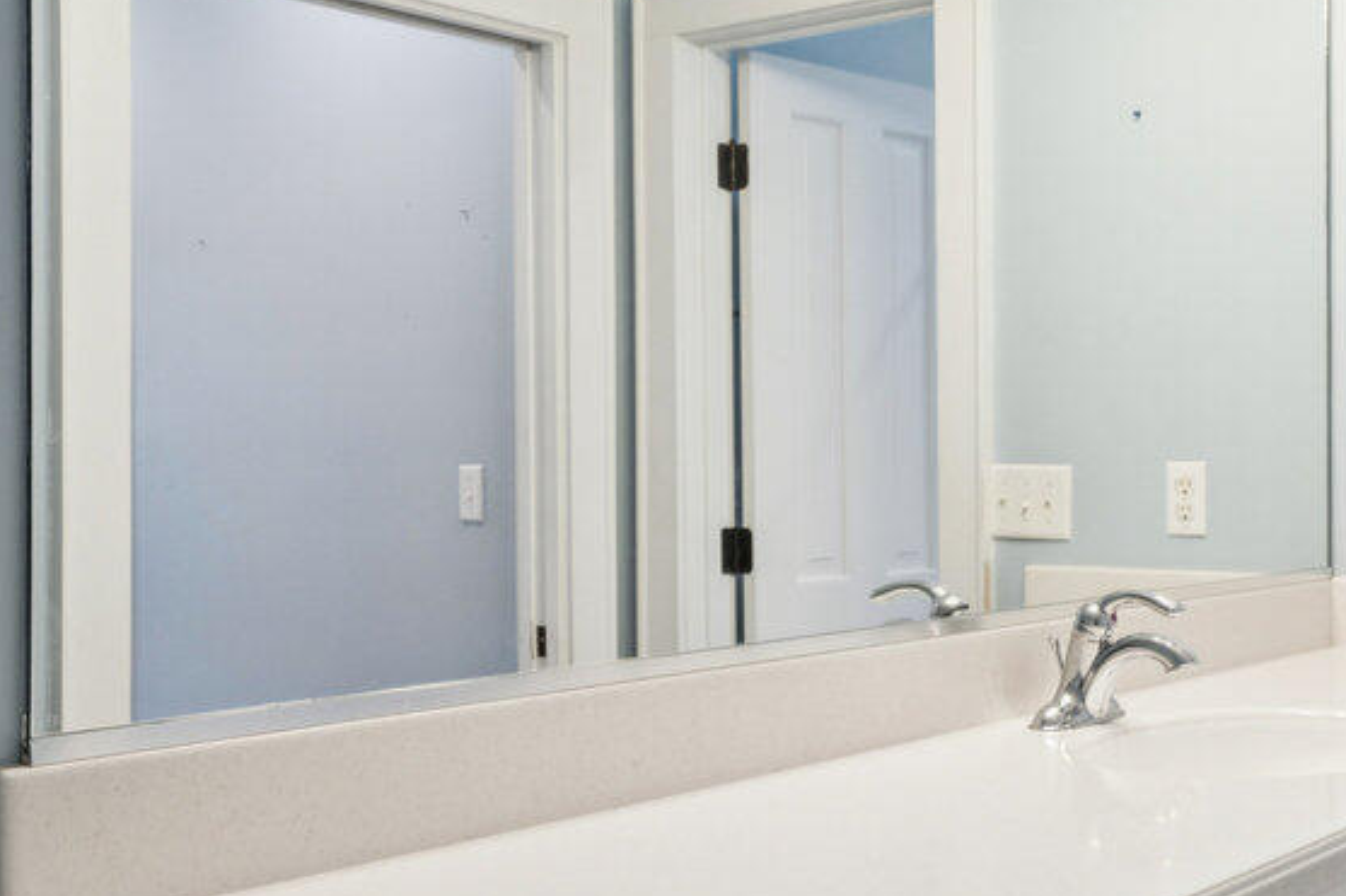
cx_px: 1174
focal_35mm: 46
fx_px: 1719
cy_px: 499
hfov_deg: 40.0
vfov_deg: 29.2
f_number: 8
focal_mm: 16
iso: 400
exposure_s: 1/8
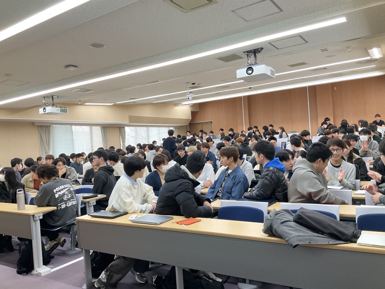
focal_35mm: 29
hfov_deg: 61.7
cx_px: 192
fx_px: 323
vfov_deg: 48.2
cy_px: 144
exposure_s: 1/60
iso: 125
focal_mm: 3
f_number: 1.8
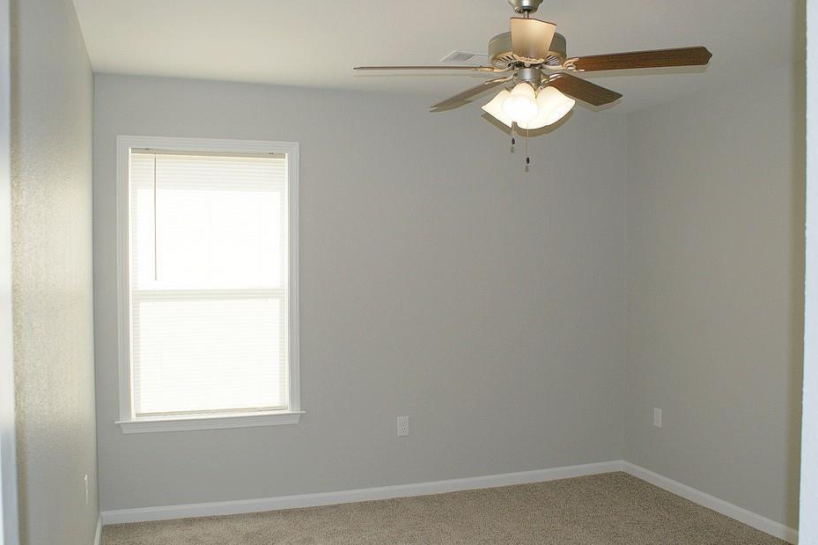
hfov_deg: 60.3
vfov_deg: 42.3
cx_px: 402
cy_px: 281
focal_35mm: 31
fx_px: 704
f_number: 5.6
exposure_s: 1/160
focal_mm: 20
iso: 100
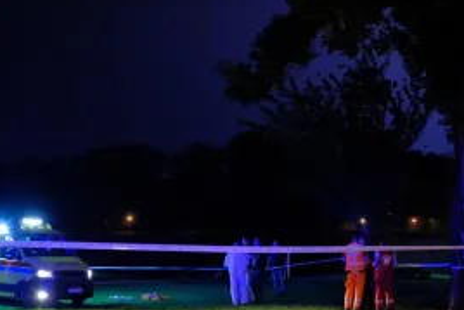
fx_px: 877
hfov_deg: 28.3
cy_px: 224
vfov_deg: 19.9
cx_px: 31
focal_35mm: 68
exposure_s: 1/80
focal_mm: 16
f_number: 2.8
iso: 6400
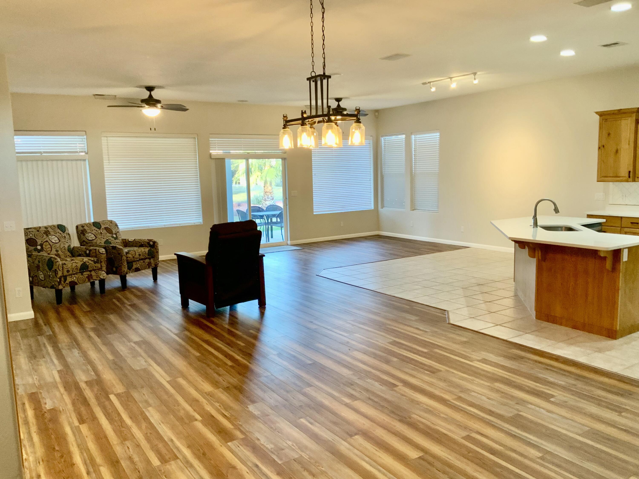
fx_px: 535
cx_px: 320
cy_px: 240
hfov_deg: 61.7
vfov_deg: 48.2
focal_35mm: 29
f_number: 1.8
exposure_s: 1/60
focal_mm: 3
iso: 100
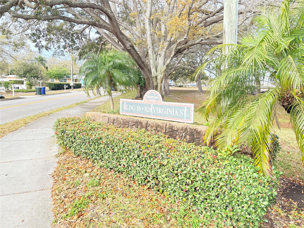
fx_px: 228
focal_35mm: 26
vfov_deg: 53.1
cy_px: 114
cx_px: 152
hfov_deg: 67.3
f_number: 1.6
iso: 64
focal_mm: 5.96
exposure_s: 1/409
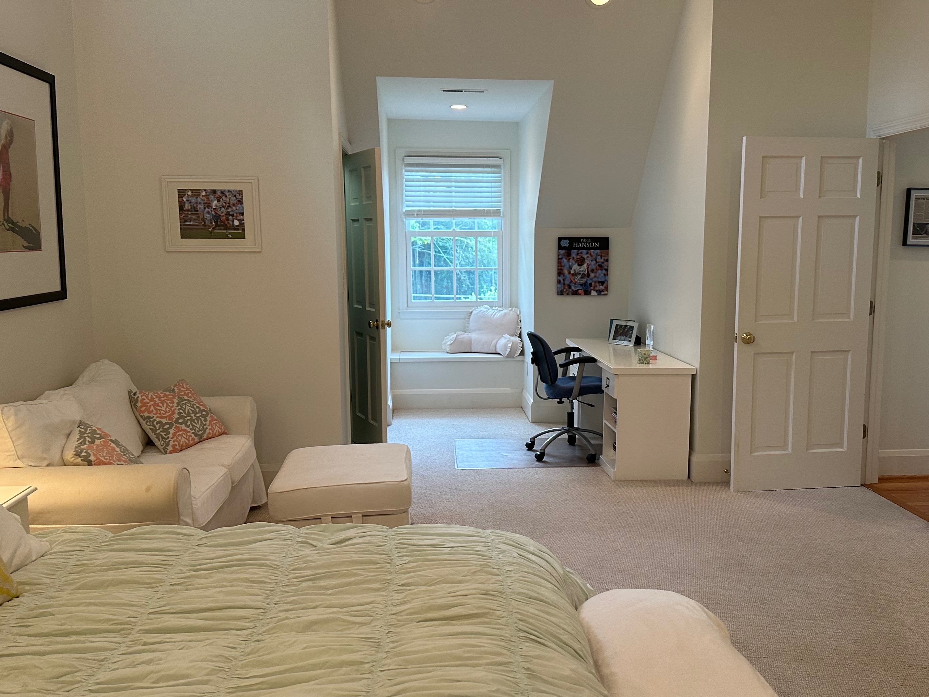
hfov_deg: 53.8
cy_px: 376
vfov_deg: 41.8
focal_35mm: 34
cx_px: 522
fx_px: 913
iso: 200
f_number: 1.78
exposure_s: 1/120
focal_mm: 6.86
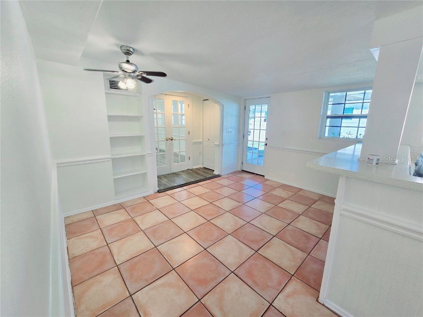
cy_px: 158
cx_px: 212
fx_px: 159
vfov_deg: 89.9
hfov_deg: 106.2
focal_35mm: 13
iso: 64
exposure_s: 1/60.2
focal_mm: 2.2
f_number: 2.2
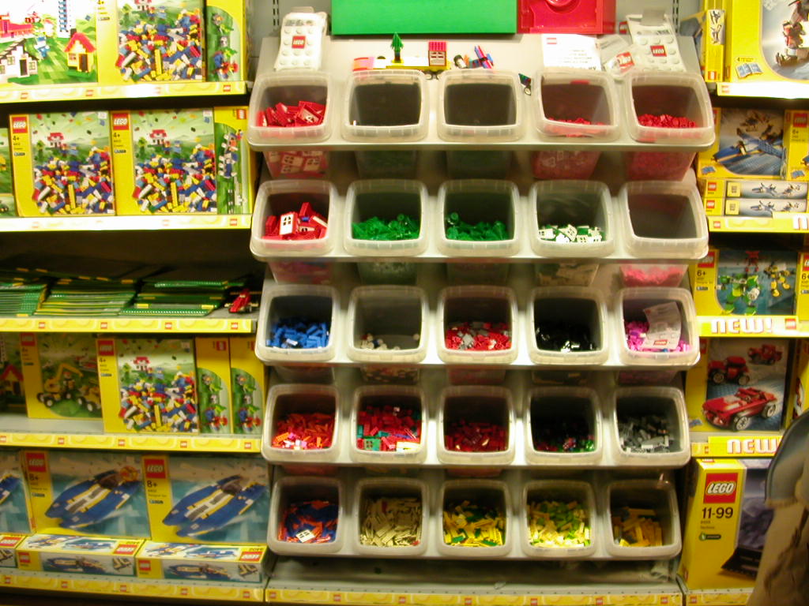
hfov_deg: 50.1
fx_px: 865
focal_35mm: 37
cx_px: 404
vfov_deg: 38.7
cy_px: 303
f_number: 2.7
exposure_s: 1/28.9
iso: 143
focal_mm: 5.6
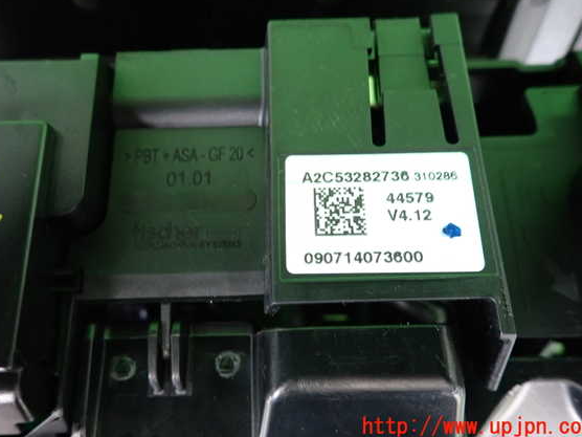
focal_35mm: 27
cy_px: 204
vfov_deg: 51.3
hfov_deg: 65.3
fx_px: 454
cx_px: 285
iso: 320
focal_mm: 4.5
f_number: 2
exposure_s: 1/30
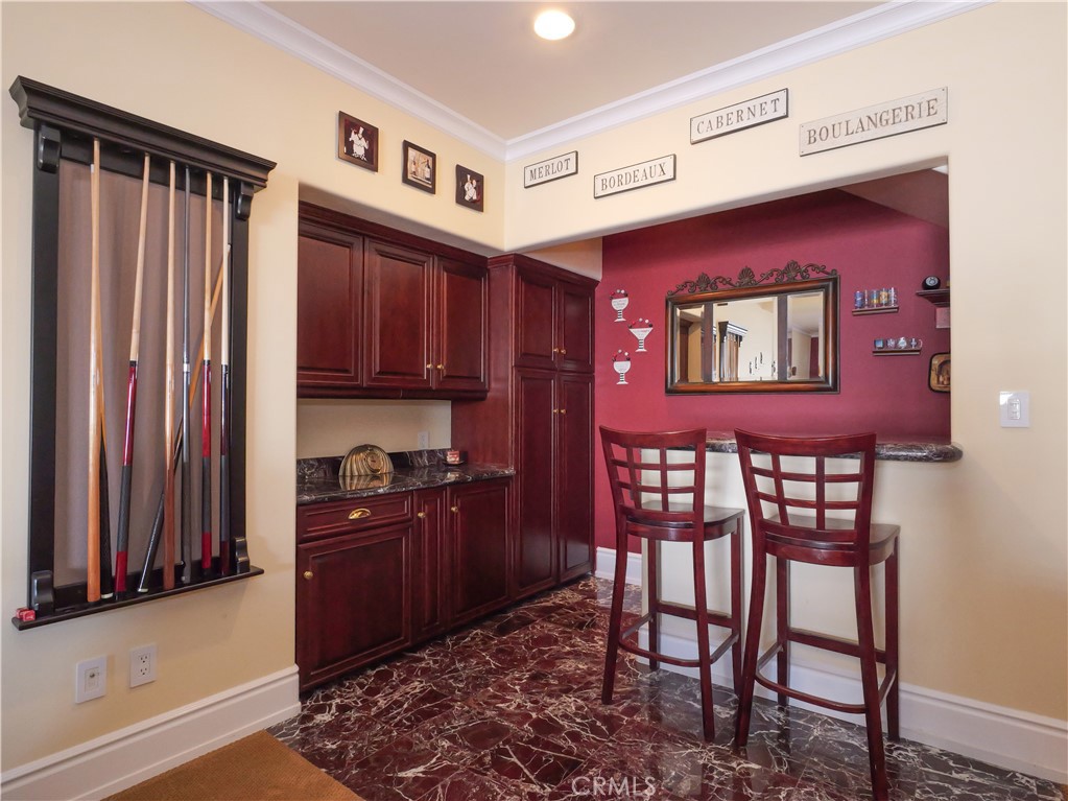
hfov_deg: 87.8
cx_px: 534
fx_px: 555
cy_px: 400
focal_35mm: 18
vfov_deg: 71.6
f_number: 7.1
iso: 3200
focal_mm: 9
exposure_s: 1/80
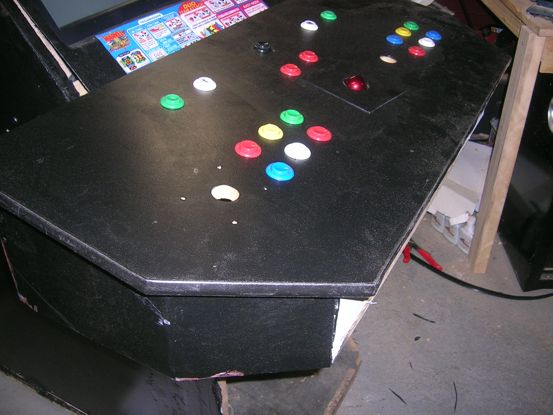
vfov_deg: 40.7
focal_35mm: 35
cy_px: 208
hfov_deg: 52.6
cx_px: 276
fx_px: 559
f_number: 2.8
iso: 82
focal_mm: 5.4
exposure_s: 1/60.1
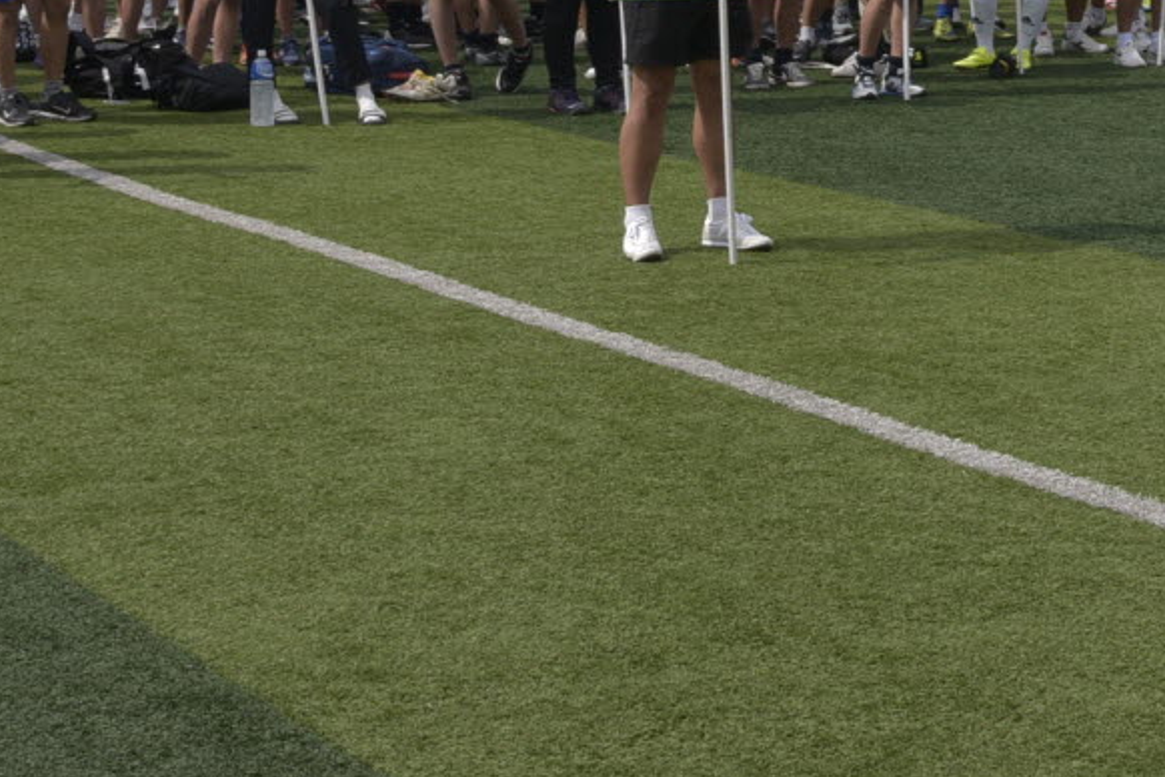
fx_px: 3203
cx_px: 1107
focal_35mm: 99
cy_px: -243
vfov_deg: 13.3
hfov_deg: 20.1
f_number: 11
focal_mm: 24
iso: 64
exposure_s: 1/125
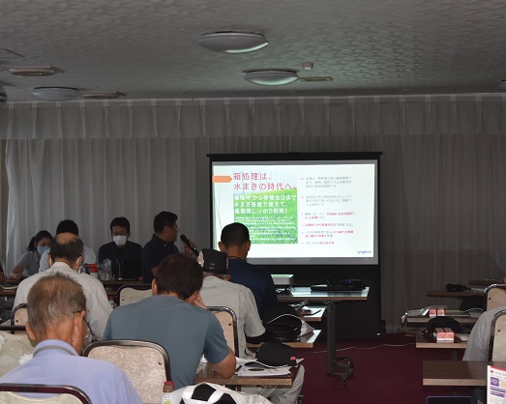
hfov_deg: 22.8
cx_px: 252
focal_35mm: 84
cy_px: 205
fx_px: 1257
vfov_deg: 18.3
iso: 560
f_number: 5.6
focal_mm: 48
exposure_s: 1/125
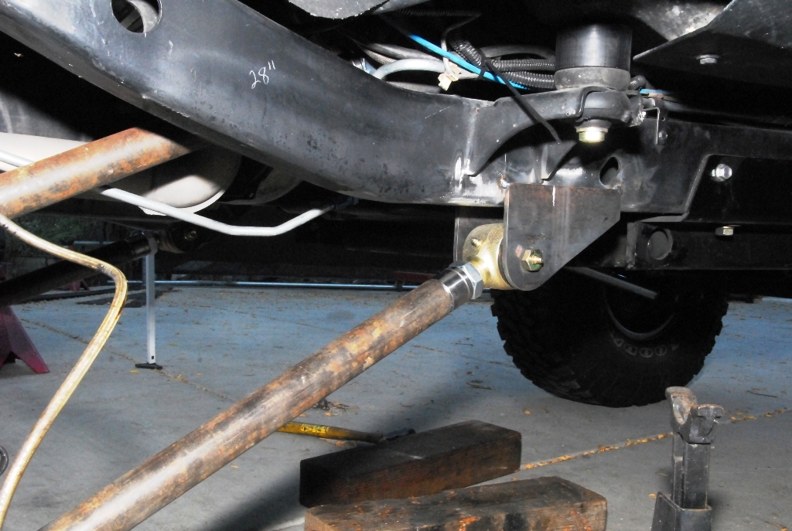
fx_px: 926
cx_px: 396
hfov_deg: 46.3
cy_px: 266
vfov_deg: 32.0
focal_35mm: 42
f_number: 20
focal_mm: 28
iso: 1600
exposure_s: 1/60
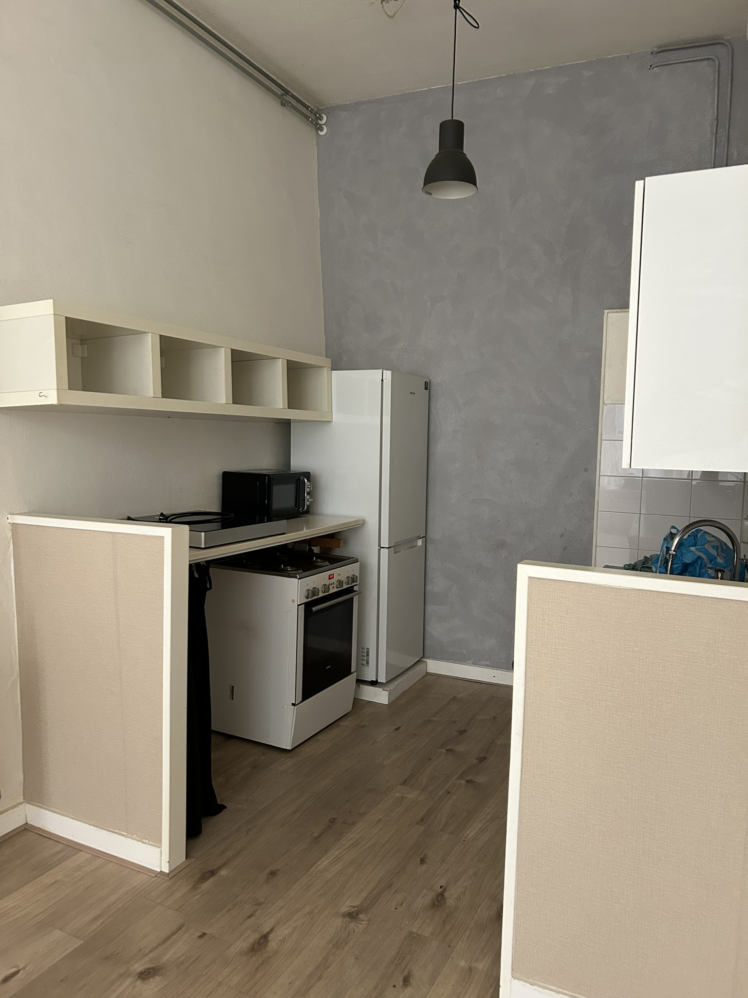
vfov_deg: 67.3
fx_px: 749
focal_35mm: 26
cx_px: 374
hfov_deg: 53.1
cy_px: 499
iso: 320
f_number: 1.5
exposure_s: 1/60
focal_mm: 5.7
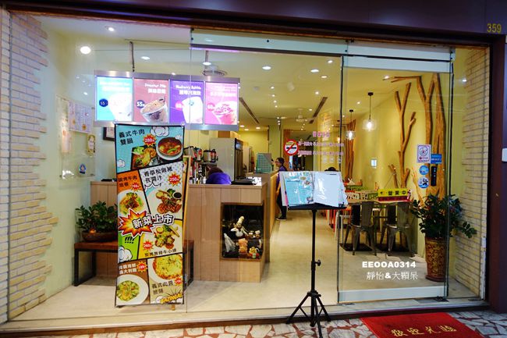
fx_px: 338
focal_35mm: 24
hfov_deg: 73.8
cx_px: 254
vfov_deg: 53.1
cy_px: 169
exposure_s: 1/30
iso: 125
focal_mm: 8.8
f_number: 1.8
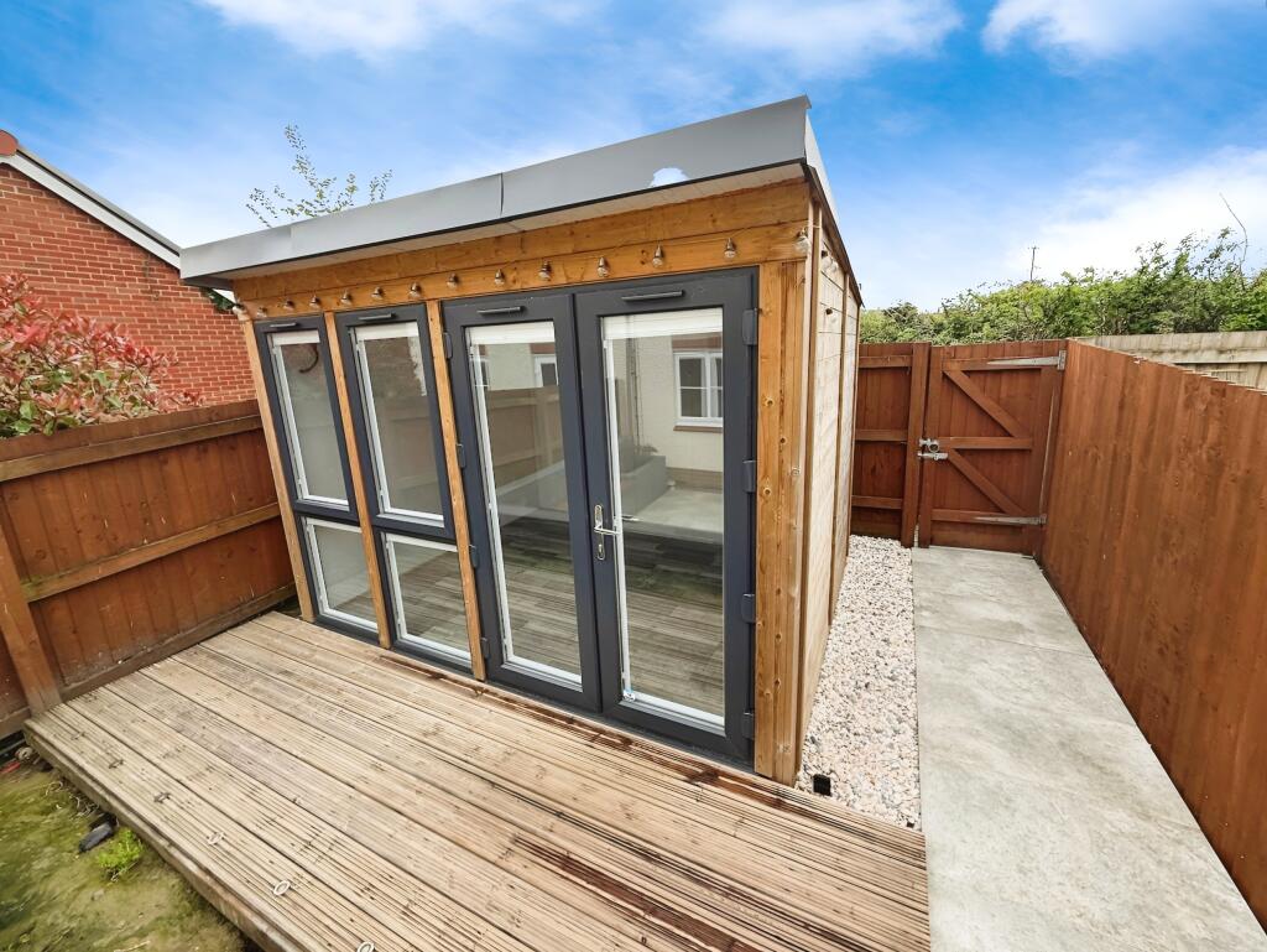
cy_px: 476
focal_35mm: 14
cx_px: 634
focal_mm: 2.22
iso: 64
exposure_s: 1/229
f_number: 2.2
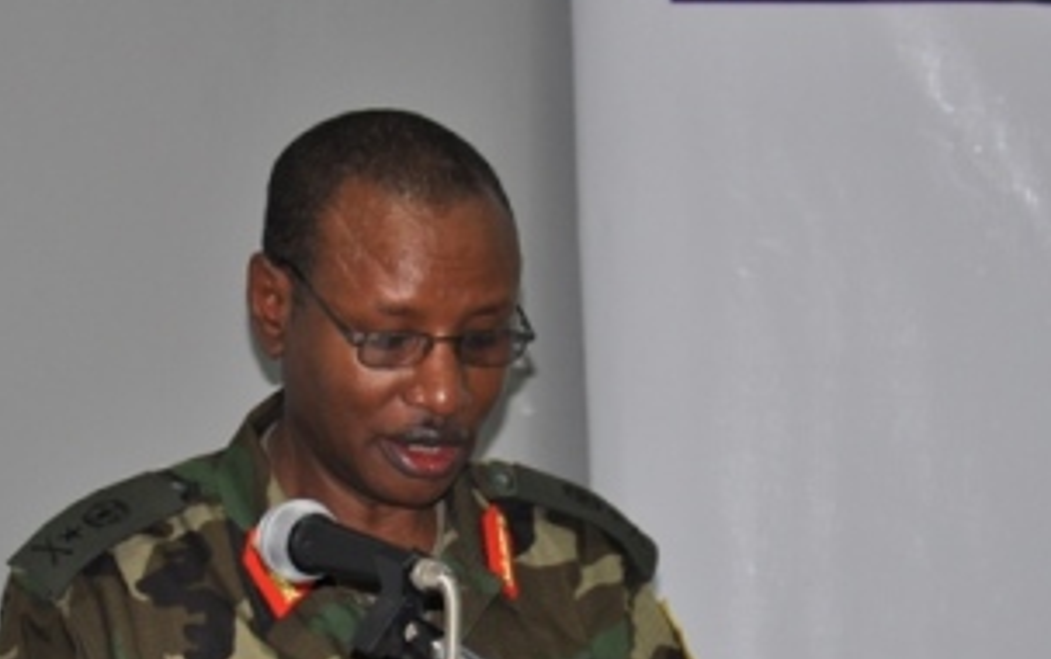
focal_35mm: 189
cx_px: 434
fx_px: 5414
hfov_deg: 11.1
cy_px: 468
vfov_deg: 7.0
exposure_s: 1/60
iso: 500
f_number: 5.3
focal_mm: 75
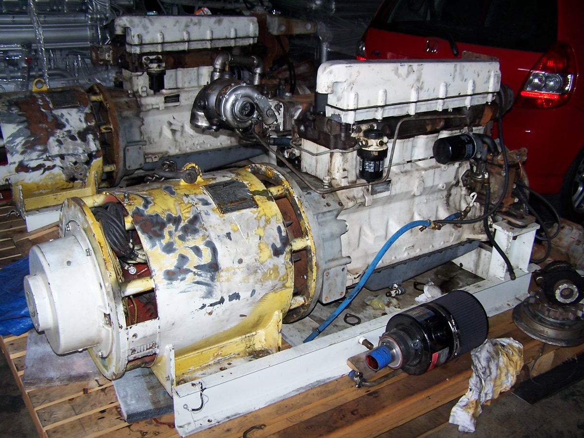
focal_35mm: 38
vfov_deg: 37.7
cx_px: 292
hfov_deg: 49.0
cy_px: 219
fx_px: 641
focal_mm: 6.3
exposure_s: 1/60
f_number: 2.8
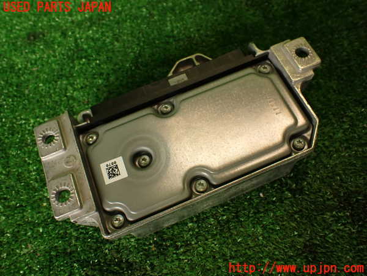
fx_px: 339
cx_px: 184
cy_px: 138
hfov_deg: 56.8
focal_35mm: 32
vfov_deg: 44.2
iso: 100
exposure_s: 1/60
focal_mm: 5.79
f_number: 2.4
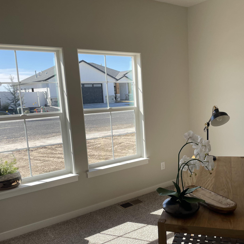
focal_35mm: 34
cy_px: 134
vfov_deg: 48.4
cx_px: 158
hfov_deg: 47.8
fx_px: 271
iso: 32
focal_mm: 4.2
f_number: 1.6
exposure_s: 1/888
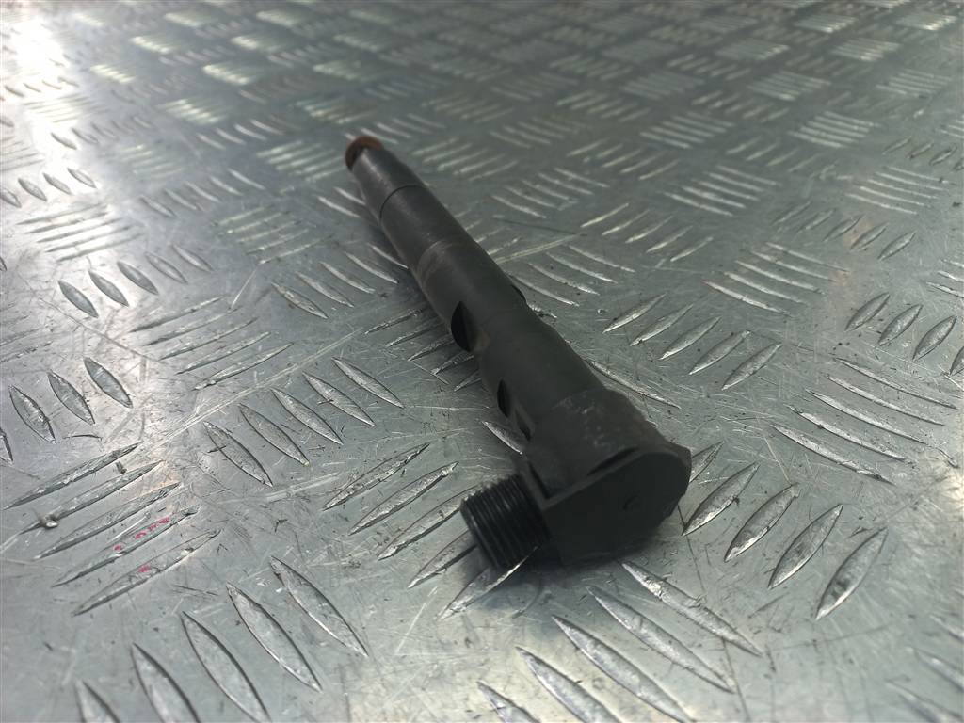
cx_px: 482
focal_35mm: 25
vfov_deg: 54.9
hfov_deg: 69.4
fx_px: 696
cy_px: 362
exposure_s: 1/50
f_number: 1.8
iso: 50
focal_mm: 4.6
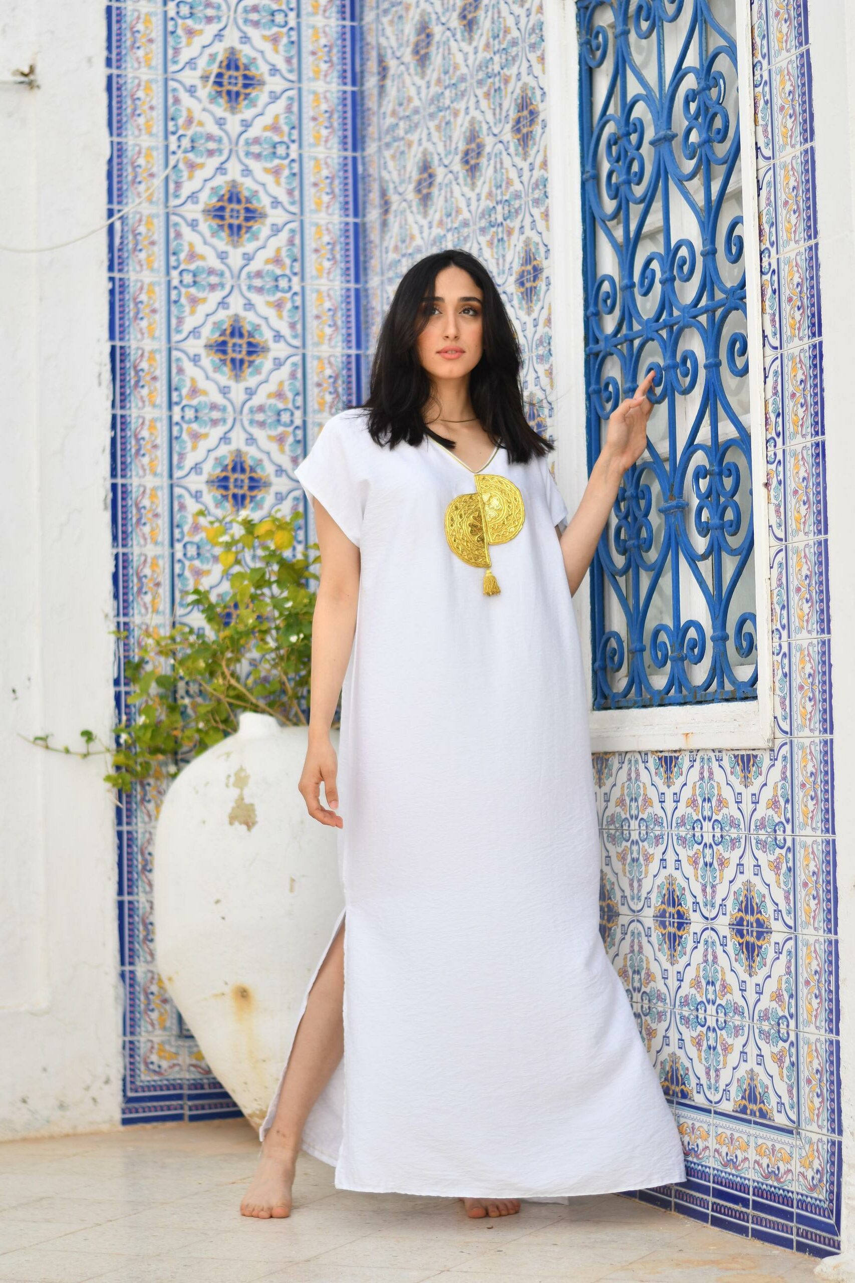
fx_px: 2671
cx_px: 428
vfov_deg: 27.0
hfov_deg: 18.2
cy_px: 642
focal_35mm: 75
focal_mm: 50
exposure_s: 1/2500
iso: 100
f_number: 1.8
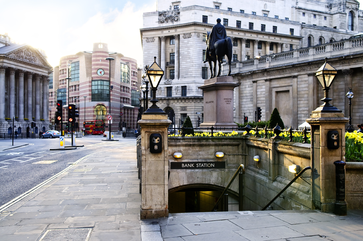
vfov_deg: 34.1
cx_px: 182
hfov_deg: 49.6
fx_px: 393
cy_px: 120
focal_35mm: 39
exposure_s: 1/125
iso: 200
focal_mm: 26
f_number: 5.6
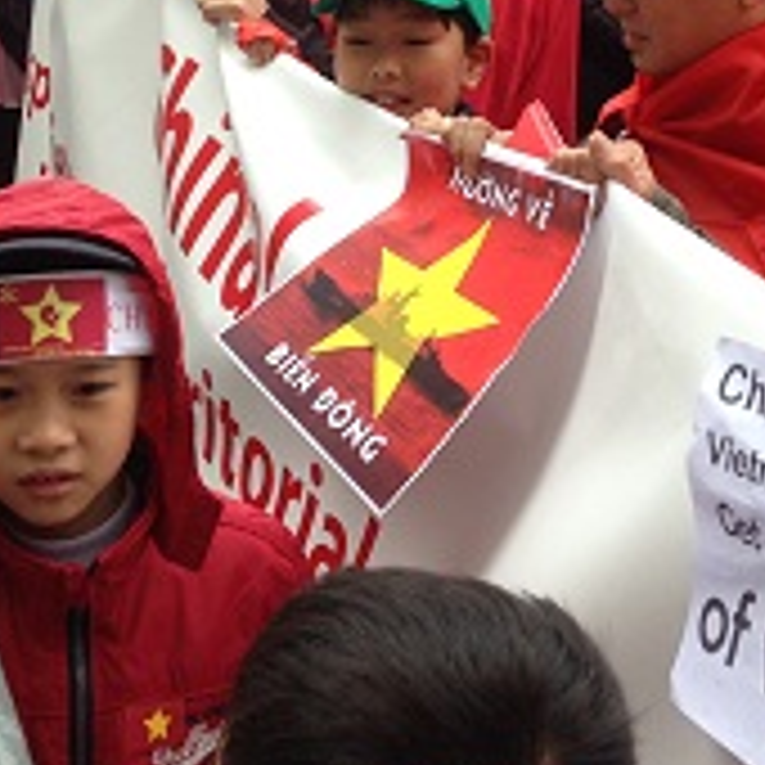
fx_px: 1925
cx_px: 378
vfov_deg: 21.8
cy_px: 43
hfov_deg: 22.5
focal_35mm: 77
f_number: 2.4
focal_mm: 4.12
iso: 50
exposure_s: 1/194
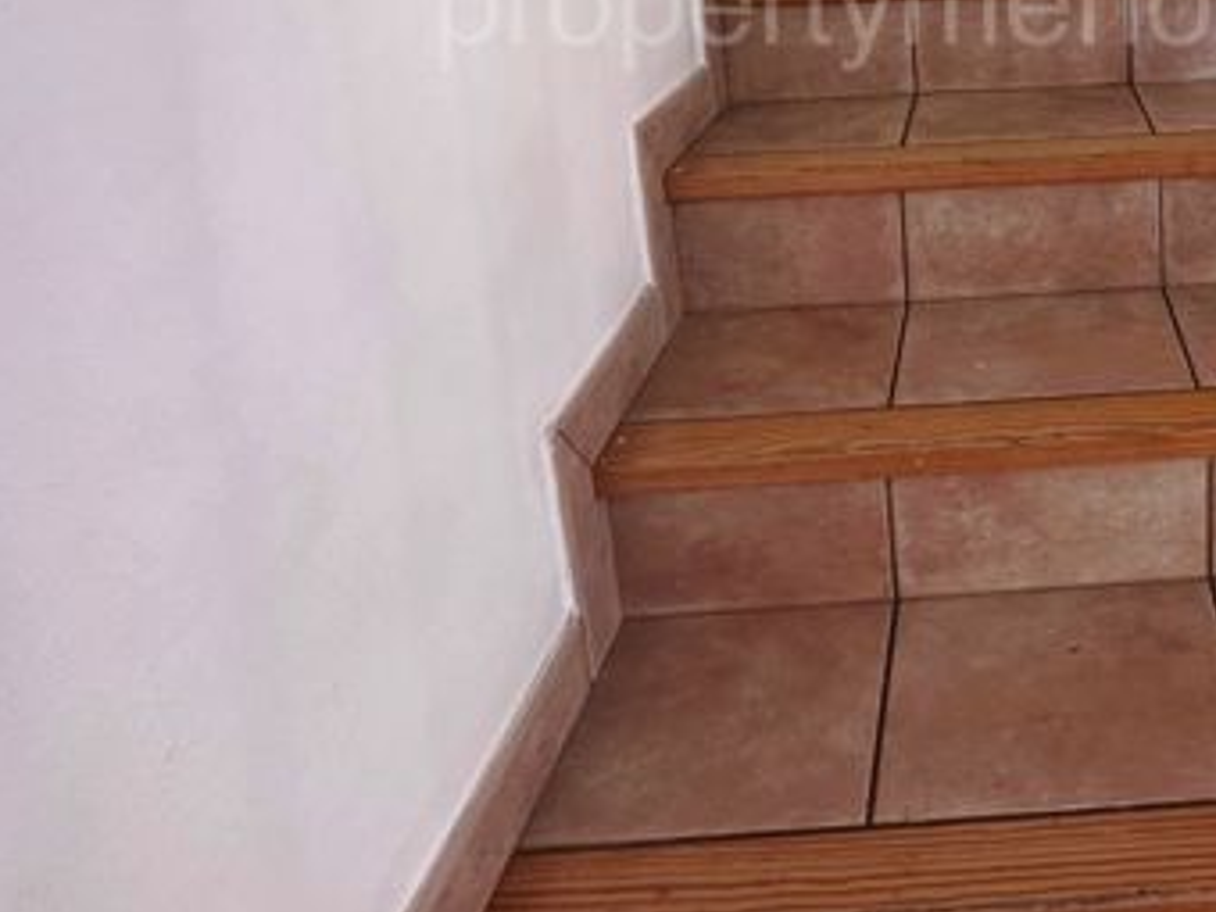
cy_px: -4
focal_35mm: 29
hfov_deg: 55.1
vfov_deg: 41.7
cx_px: 1050
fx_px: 1019
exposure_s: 1/75
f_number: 2.2
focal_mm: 2.22
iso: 320
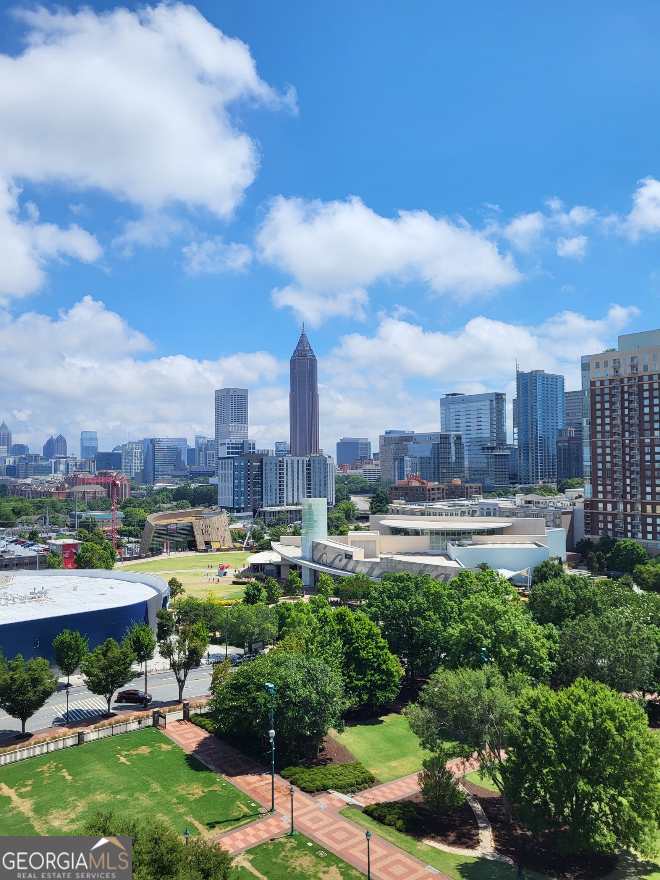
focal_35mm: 26
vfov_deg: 67.3
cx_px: 330
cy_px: 440
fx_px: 661
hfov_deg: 53.1
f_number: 1.8
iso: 40
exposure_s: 1/3464
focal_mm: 5.4
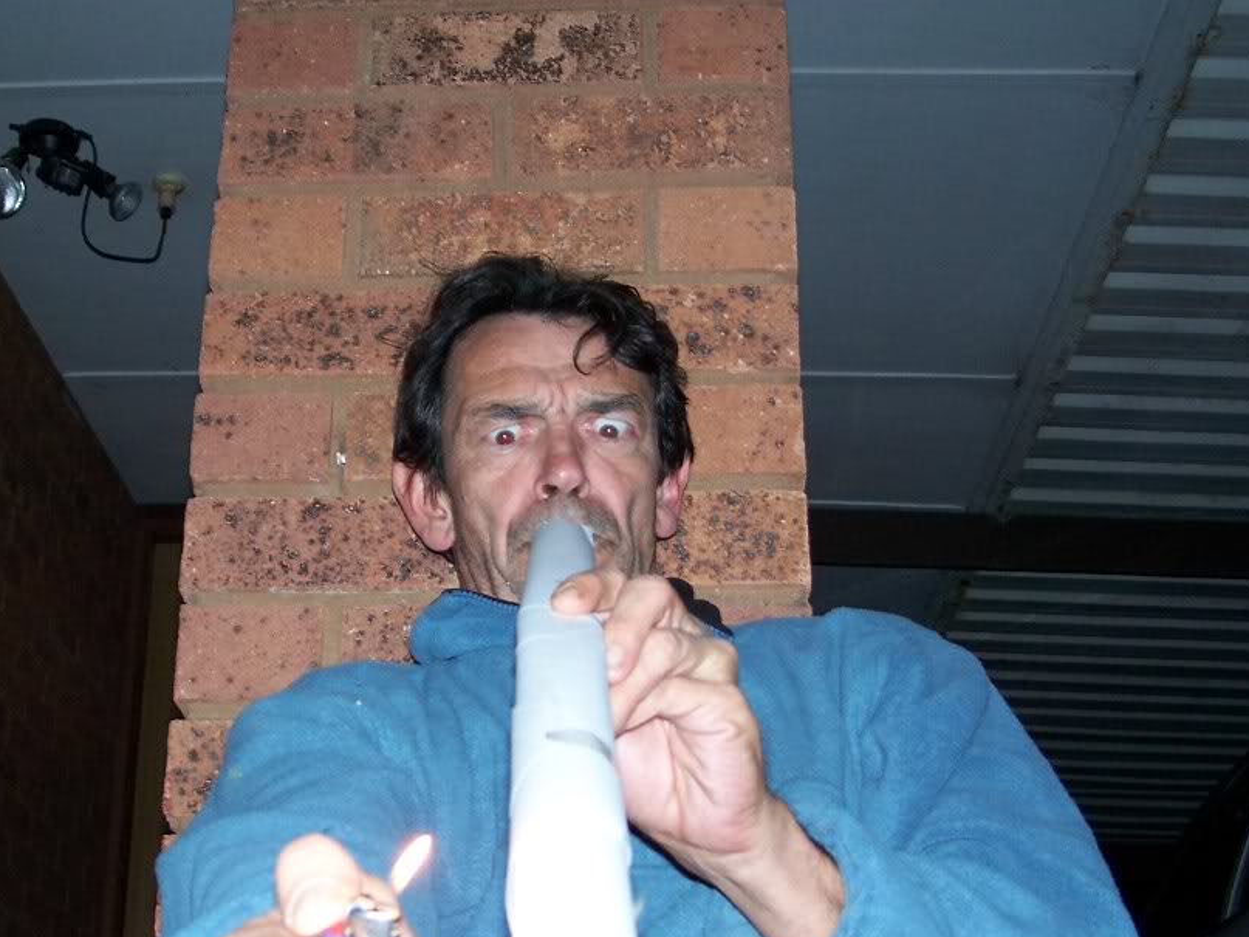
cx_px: 453
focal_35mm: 55
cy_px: 584
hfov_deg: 34.7
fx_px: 1984
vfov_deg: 26.5
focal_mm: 7.8
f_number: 2.8
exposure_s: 1/60
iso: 200
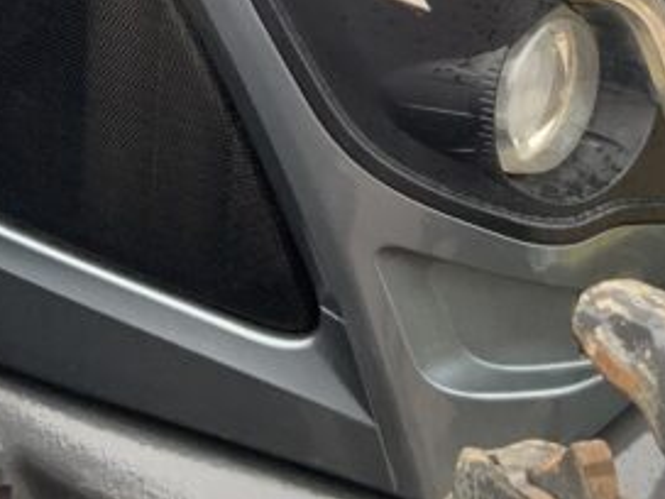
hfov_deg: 18.0
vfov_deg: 12.8
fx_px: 2094
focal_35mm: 109
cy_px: -281
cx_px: 178
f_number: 1.8
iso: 64
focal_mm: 3
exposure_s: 1/92
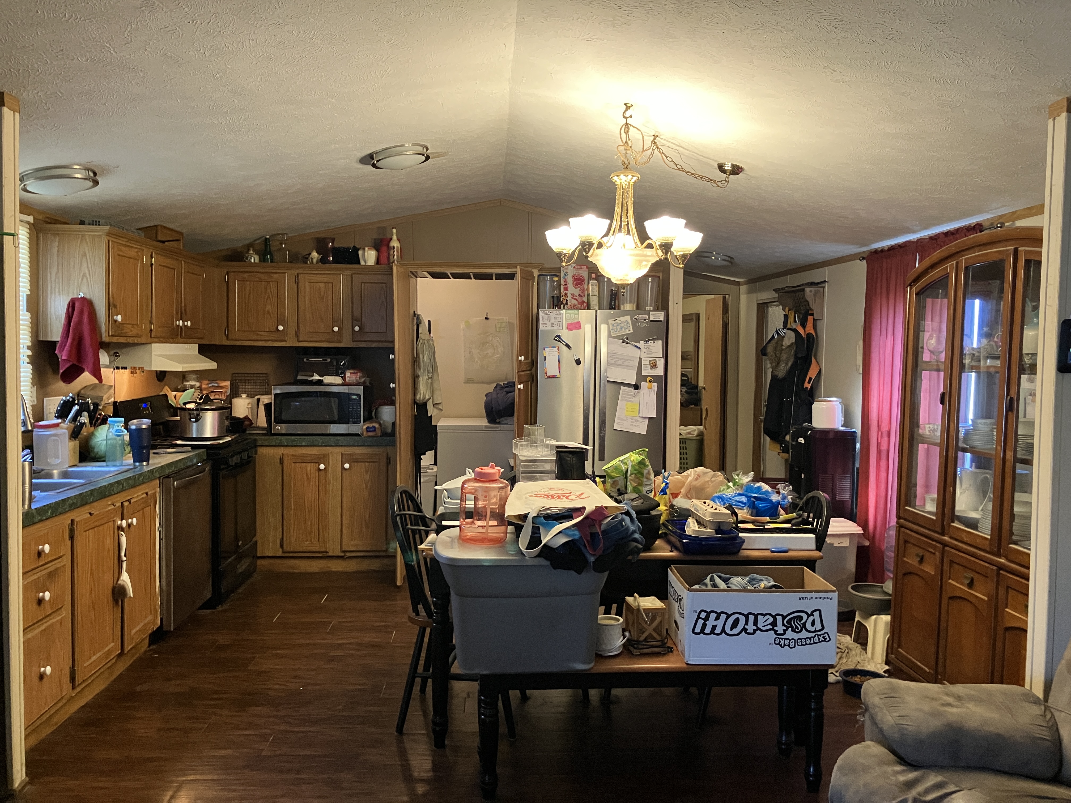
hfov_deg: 63.4
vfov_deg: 49.7
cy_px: 402
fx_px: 866
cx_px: 536
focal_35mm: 28
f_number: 1.8
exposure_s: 1/60
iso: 320
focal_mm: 3.99
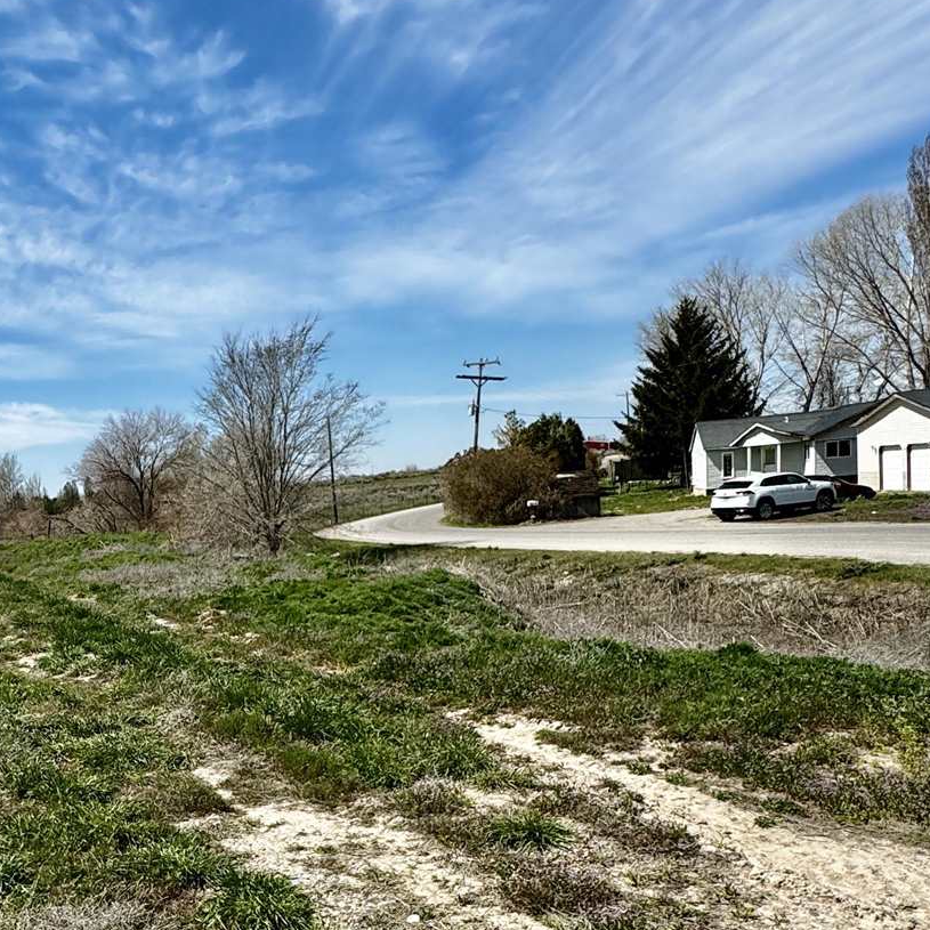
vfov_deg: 46.3
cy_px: 641
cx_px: 176
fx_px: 1064
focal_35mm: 35
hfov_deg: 44.7
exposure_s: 1/2770
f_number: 2.2
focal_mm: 2.22
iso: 50
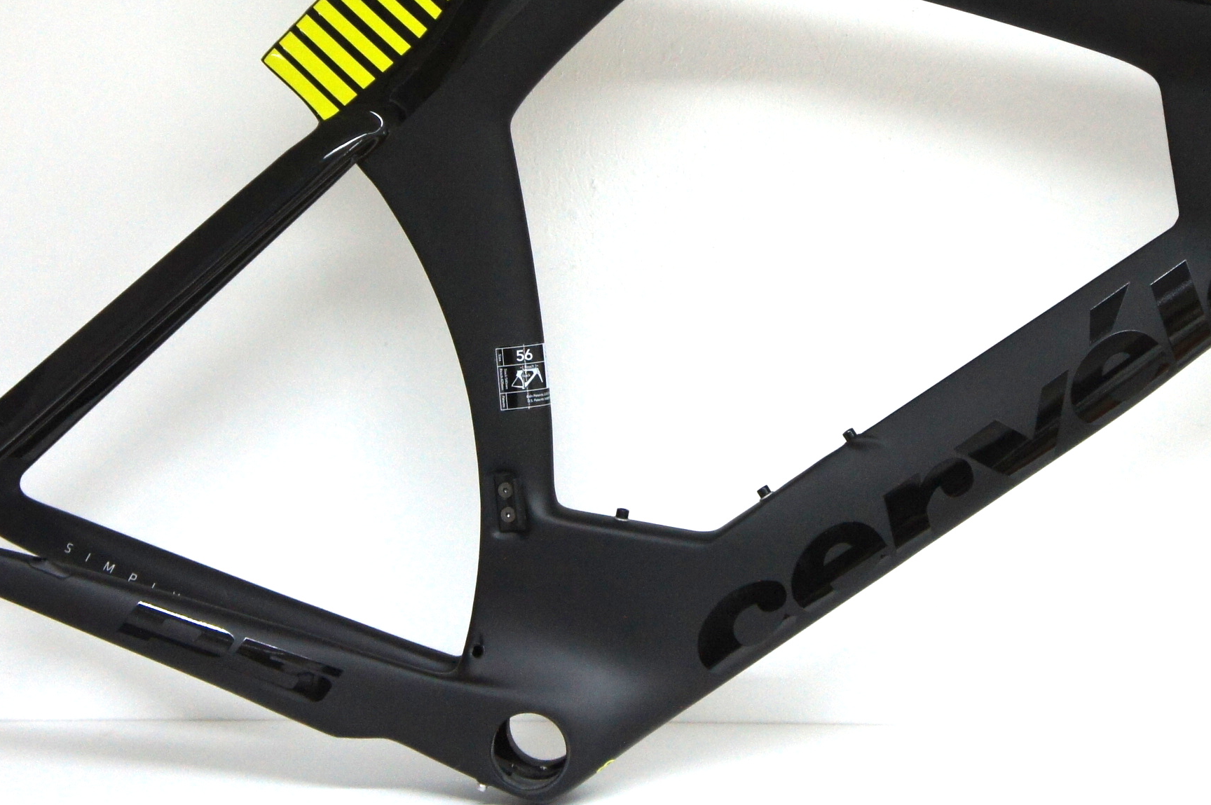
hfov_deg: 22.5
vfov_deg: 15.0
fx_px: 3024
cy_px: 125
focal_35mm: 90
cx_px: 816
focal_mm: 31
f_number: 4.5
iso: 1000
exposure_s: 1/50
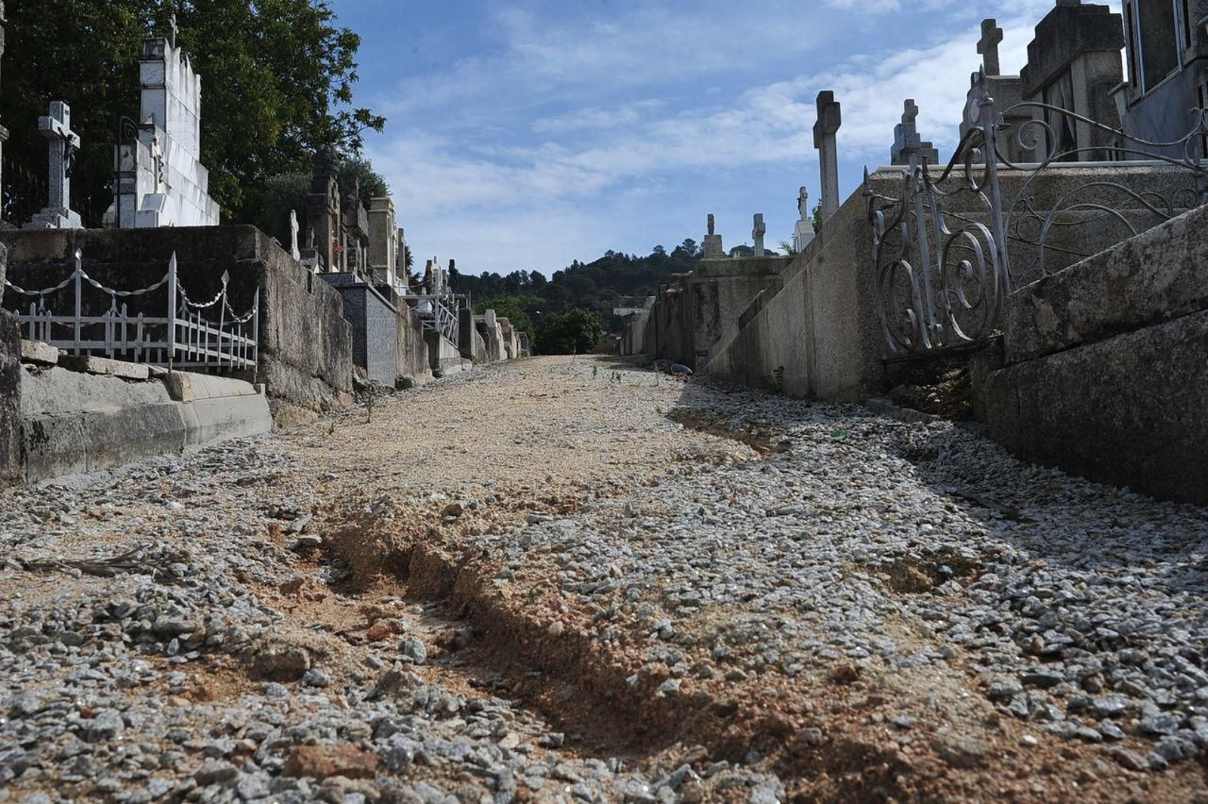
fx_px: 1174
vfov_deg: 37.8
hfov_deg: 54.5
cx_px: 604
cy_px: 402
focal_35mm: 35
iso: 250
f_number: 13
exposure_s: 1/500
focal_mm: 35
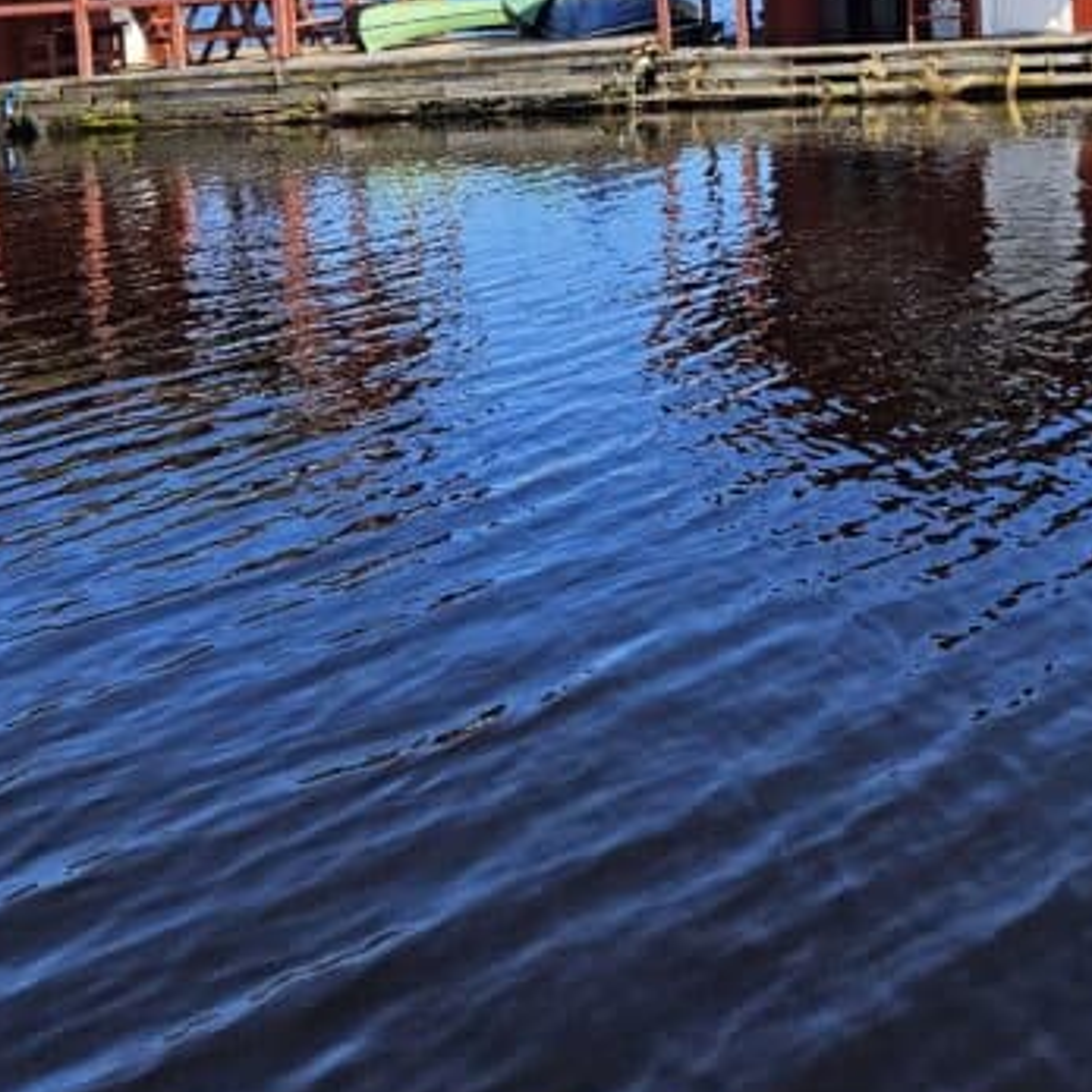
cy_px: 25
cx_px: 869
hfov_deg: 28.0
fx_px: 2141
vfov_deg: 27.2
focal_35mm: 60
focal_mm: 5.4
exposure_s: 1/1619
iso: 32
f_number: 1.8
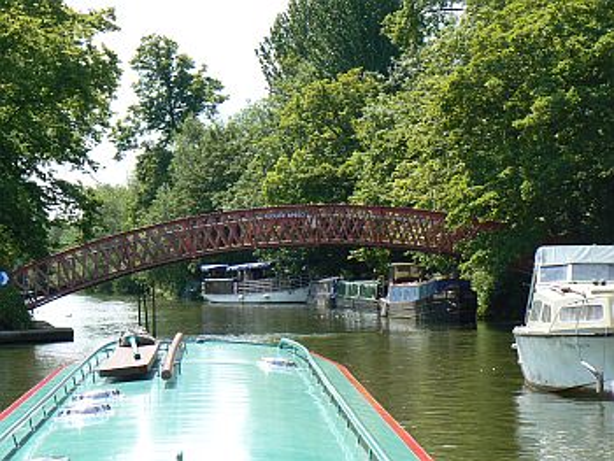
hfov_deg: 13.4
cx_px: 307
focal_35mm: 147
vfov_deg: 10.1
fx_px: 2609
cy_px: 230
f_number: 5.6
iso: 80
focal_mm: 24.6
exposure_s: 1/160
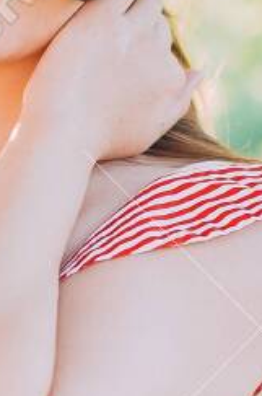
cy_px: 329
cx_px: -95
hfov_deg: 5.1
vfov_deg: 7.7
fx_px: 2938
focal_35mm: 268
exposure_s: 1/320
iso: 100
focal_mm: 50
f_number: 1.4
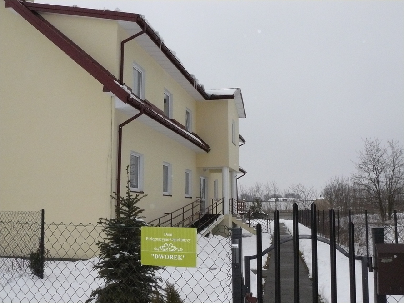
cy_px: 152
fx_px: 420
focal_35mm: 36
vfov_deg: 39.7
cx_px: 202
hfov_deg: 51.3
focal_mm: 6
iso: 400
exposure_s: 1/640
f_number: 5
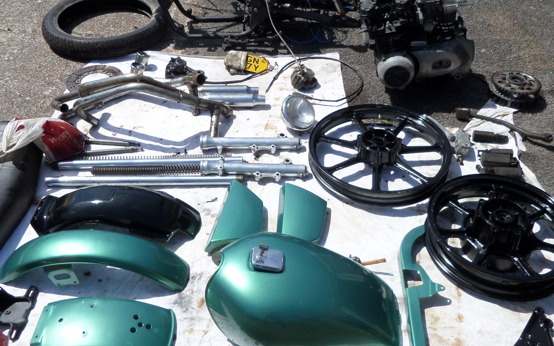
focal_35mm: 36
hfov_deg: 54.0
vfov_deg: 35.1
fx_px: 544
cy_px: 123
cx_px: 263
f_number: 3.1
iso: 80
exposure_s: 1/1500
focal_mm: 4.3
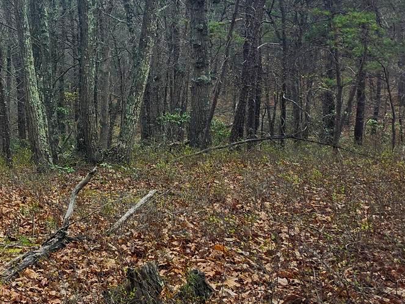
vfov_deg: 20.2
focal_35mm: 71
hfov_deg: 22.6
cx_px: -195
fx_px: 831
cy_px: 8
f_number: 1.8
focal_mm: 5.54
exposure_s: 1/643
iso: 25
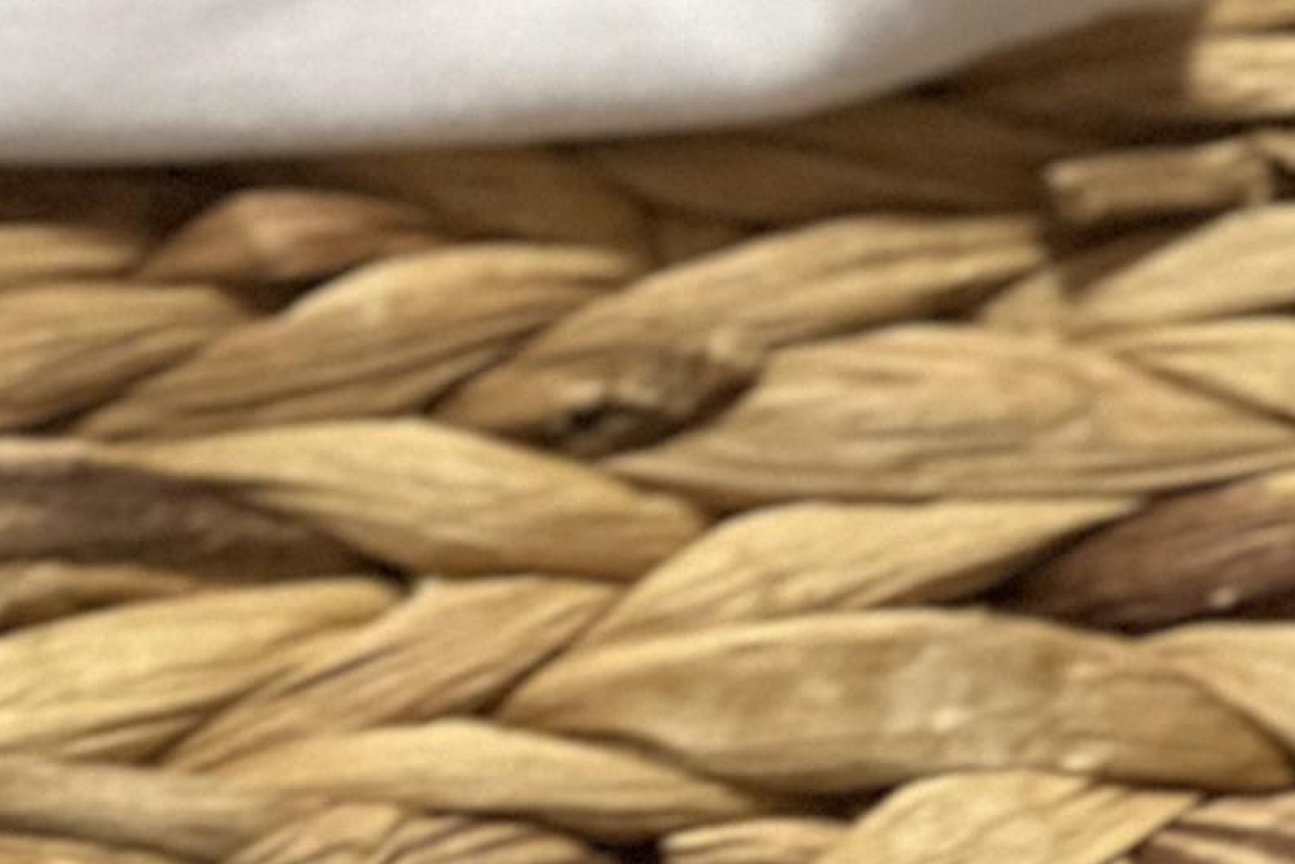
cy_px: 411
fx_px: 14604
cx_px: -1101
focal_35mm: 406
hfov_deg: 5.0
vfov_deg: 3.4
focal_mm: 9
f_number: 2.8
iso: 320
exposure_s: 1/20
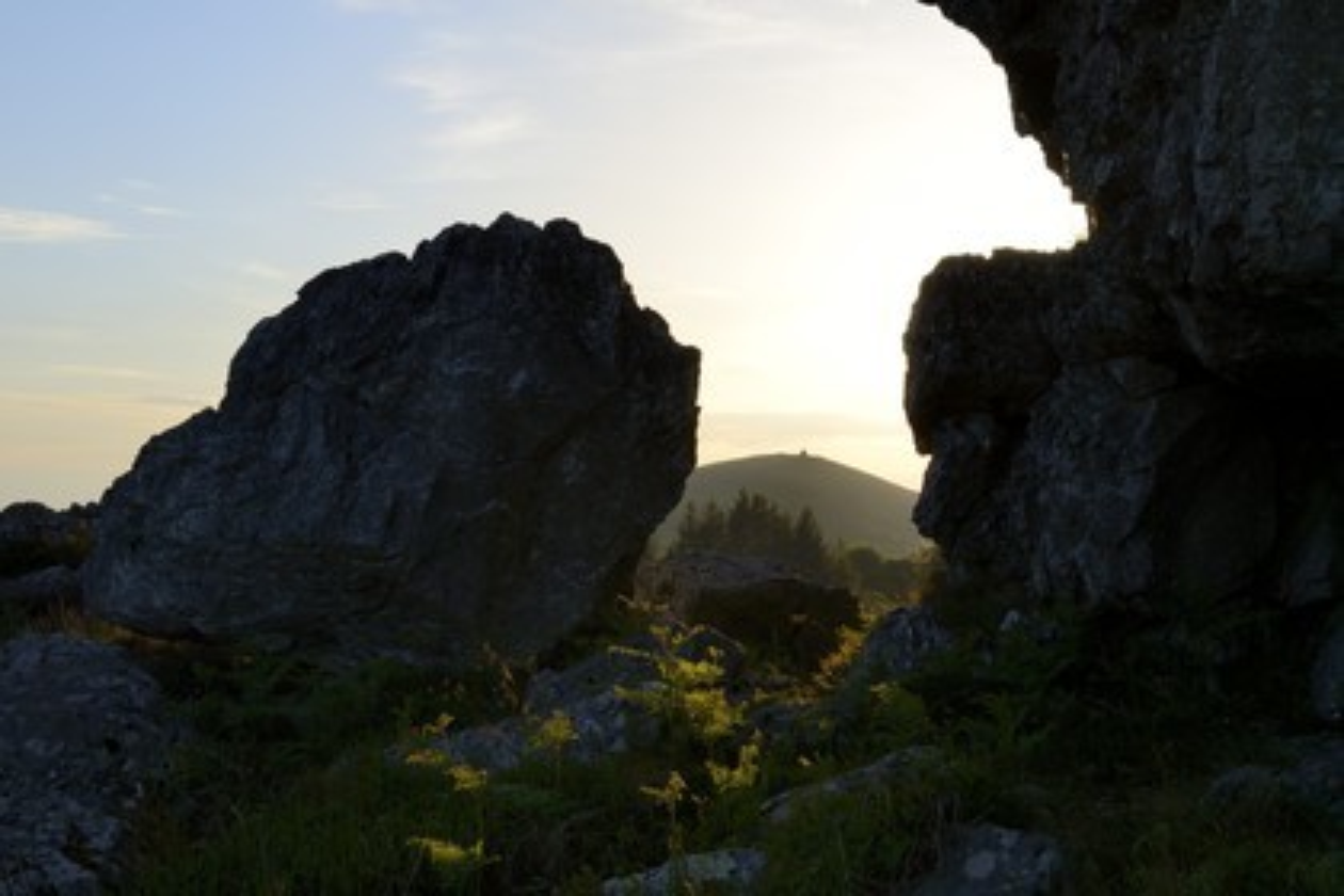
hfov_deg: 39.6
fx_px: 1867
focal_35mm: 50
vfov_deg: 27.0
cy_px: 448
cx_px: 672
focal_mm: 50
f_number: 20
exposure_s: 1/125
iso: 400
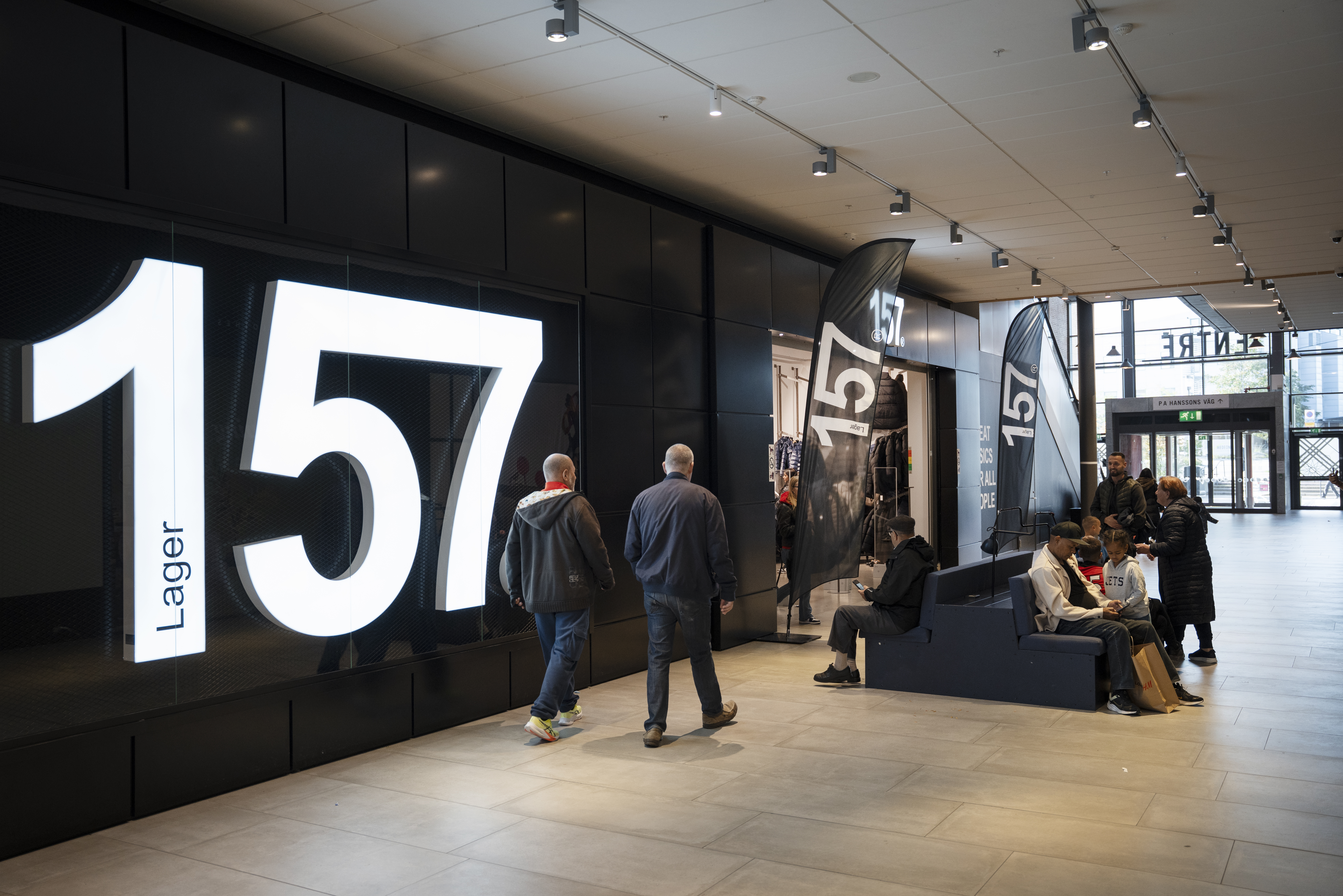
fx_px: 1138
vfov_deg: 43.0
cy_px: 448
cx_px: 672
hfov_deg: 61.1
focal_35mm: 30
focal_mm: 30.5
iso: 640
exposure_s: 1/250
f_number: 3.2
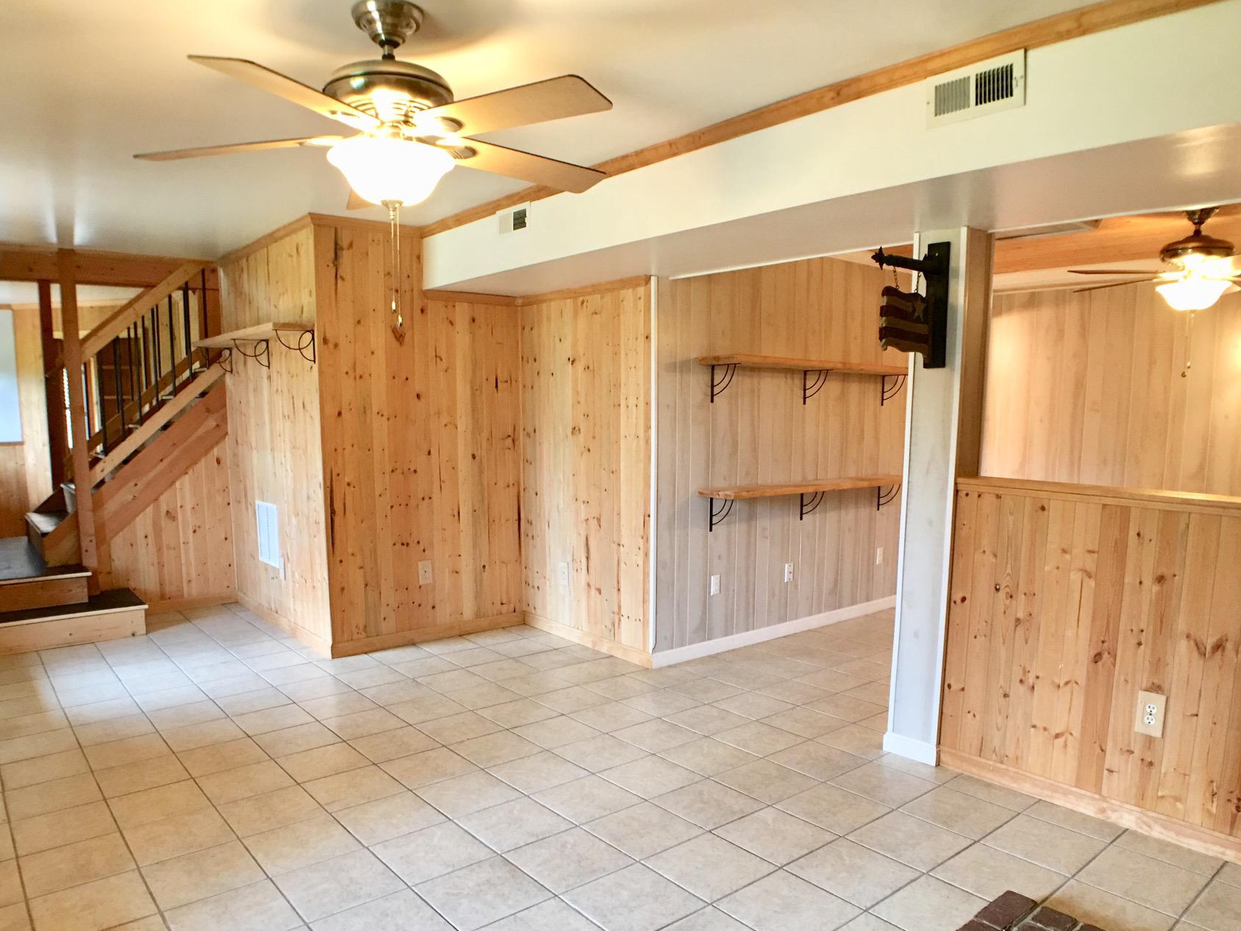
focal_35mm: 35
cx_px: 610
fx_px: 1255
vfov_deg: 40.6
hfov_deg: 52.6
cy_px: 548
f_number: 2.2
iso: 64
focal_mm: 4.15
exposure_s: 1/15
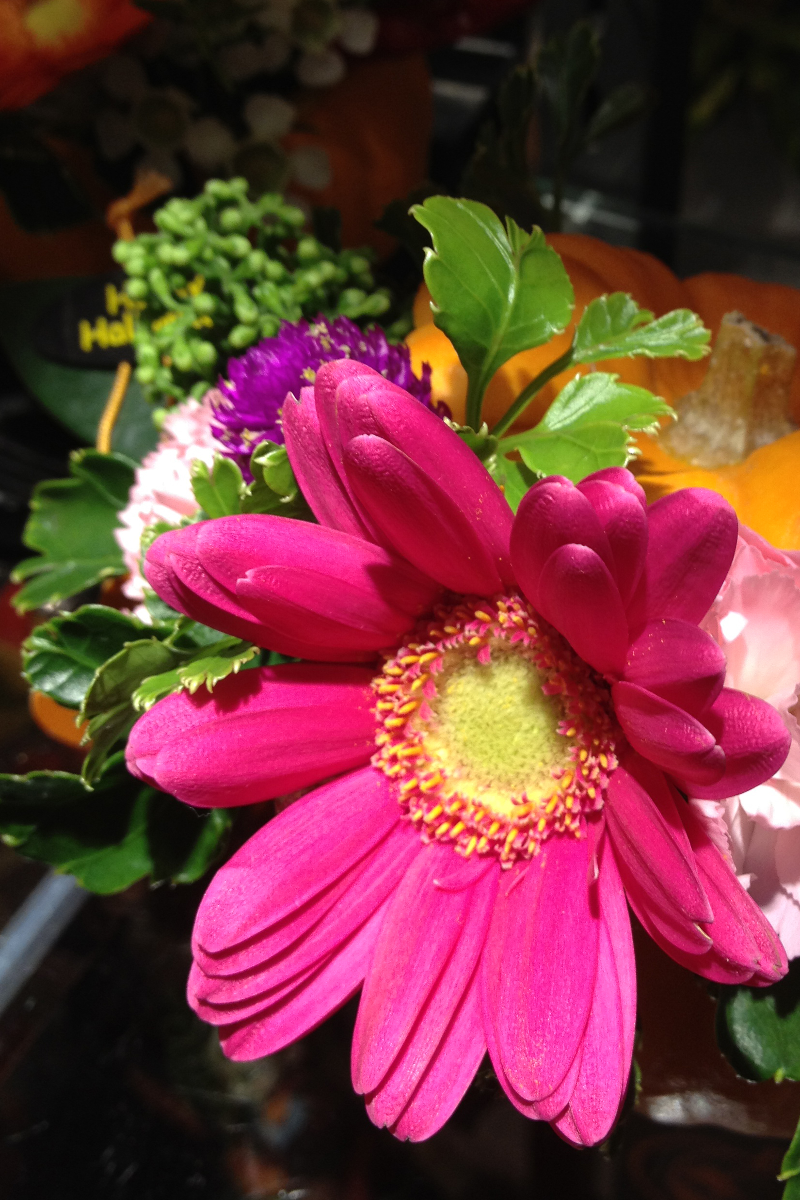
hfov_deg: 27.8
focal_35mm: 48
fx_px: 1600
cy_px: 540
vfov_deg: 41.1
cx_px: 577
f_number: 2.4
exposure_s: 1/30
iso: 64
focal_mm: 4.28
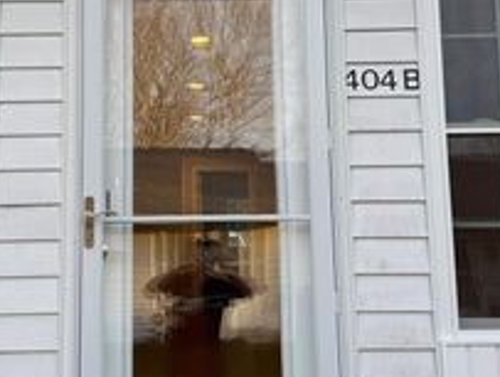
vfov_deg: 24.7
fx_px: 854
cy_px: 107
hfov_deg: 32.4
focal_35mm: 59
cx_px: 177
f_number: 1.78
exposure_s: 1/627
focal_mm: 6.76
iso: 80
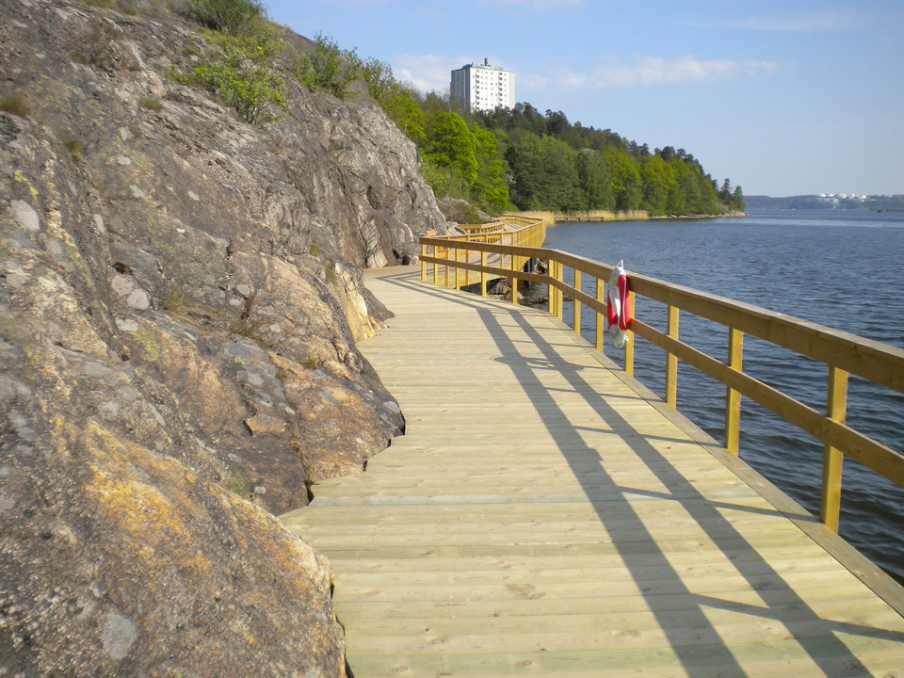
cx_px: 452
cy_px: 339
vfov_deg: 40.7
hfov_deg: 52.6
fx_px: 914
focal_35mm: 35
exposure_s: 1/928
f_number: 4.6
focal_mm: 6.3
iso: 113
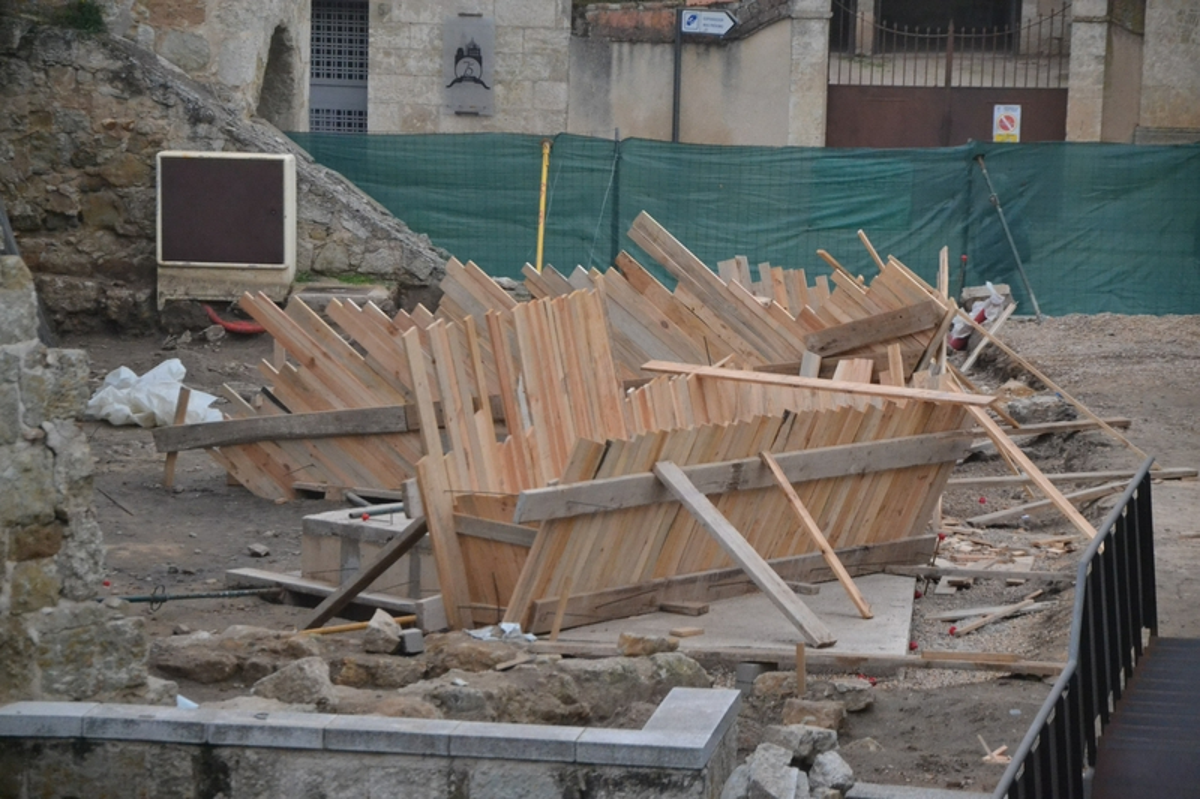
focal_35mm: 158
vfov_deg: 8.7
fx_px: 5249
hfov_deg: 13.0
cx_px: 600
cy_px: 400
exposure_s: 1/400
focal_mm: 105
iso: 3200
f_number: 5.6
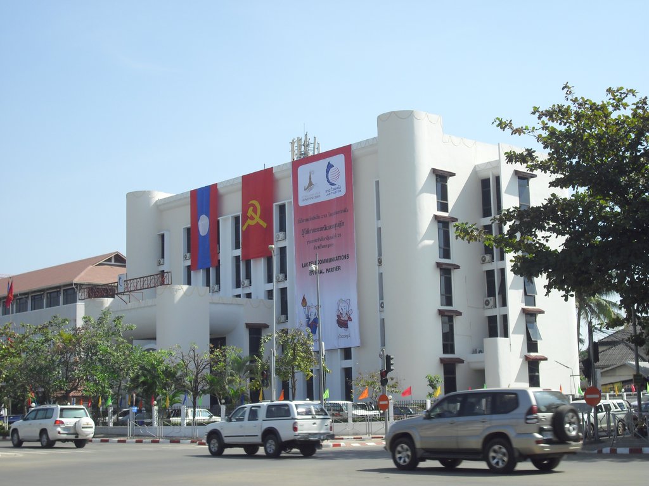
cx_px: 324
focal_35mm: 55
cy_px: 243
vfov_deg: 26.6
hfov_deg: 34.9
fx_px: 1031
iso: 100
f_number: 9.7
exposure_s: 1/125
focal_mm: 9
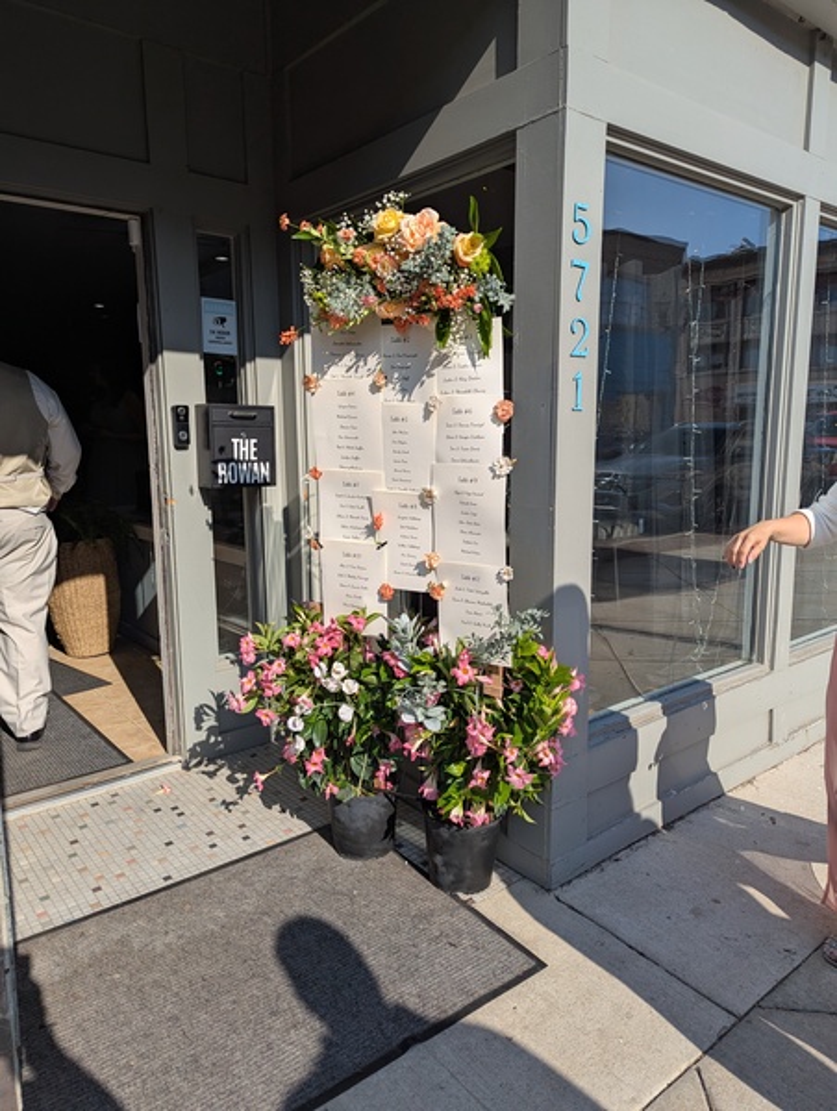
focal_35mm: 24
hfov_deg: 57.0
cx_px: 418
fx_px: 772
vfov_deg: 71.5
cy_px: 556
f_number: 1.85
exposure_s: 1/2513
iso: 47
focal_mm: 6.81
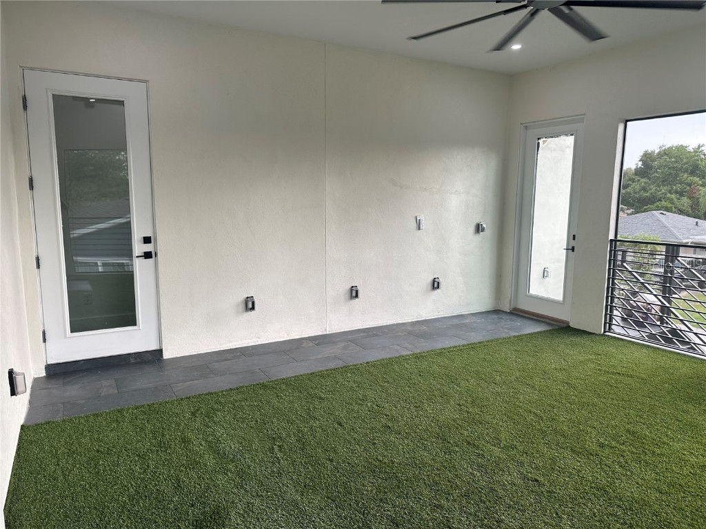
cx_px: 353
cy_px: 264
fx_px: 489
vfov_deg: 56.8
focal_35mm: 24
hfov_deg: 71.6
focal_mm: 6.86
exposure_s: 1/121
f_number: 1.78
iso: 64
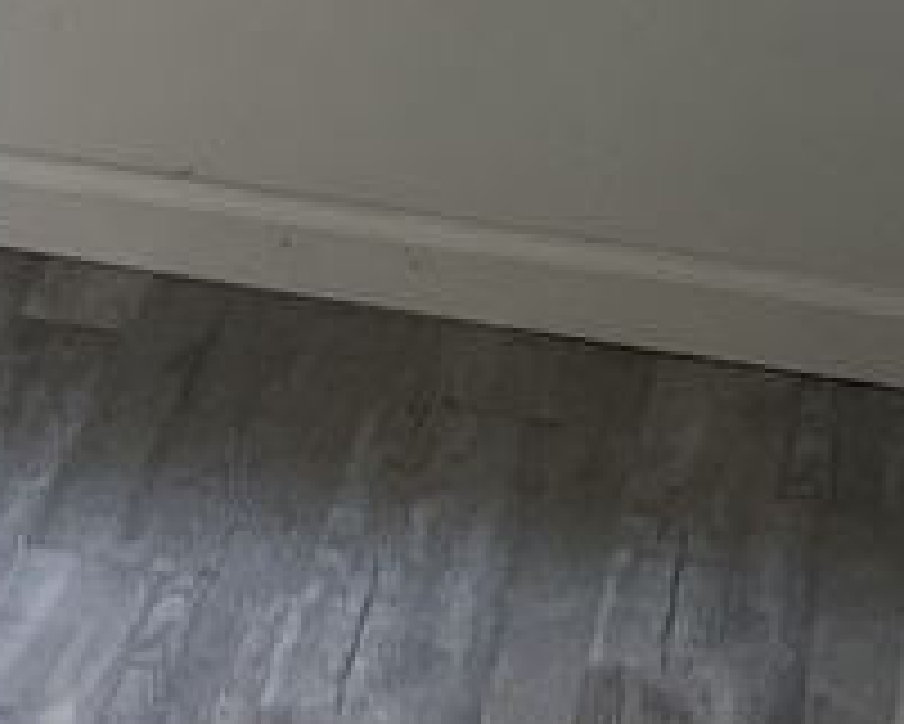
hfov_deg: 9.9
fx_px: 4872
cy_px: -1102
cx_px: -819
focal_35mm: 182
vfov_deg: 7.8
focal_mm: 5.1
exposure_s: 1/121
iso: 80
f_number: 1.6
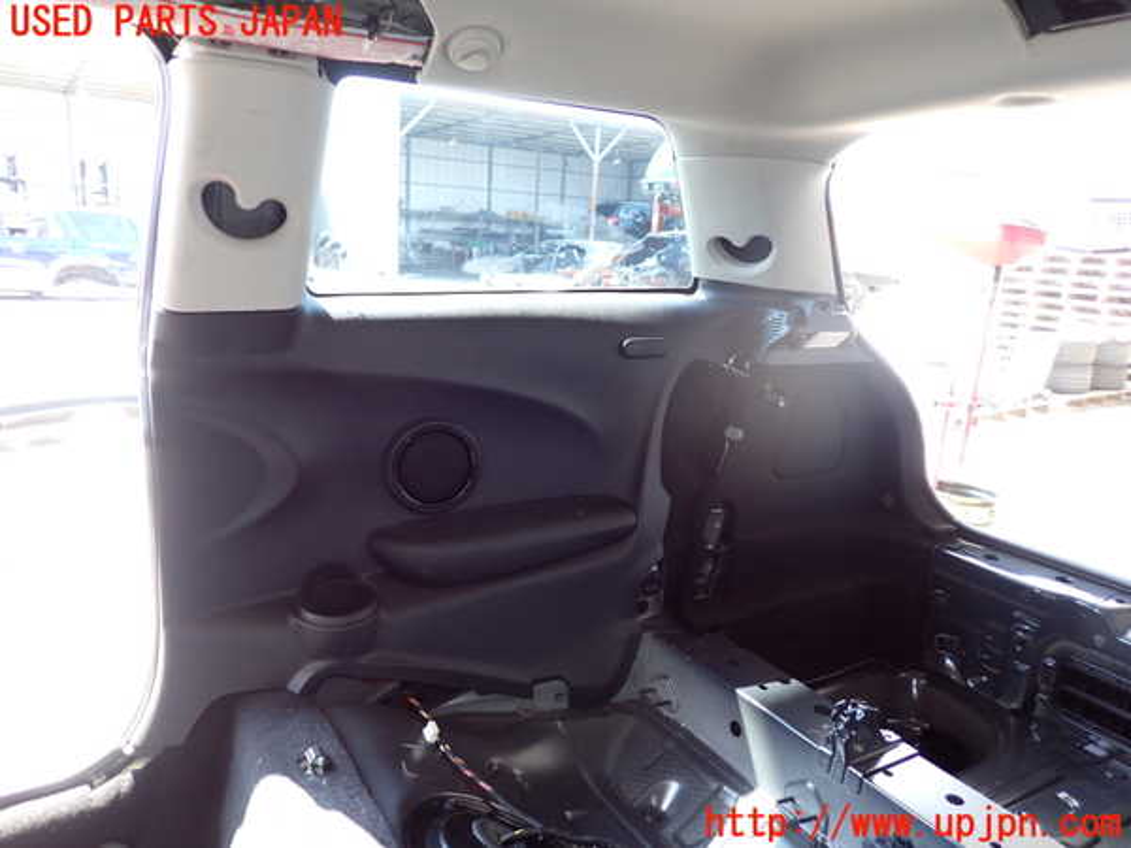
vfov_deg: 54.9
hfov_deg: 69.4
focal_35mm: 25
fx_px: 817
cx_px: 566
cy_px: 424
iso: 200
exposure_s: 1/60
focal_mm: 4.5
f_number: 2
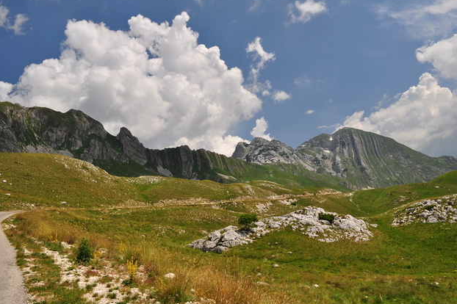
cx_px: 235
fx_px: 355
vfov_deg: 46.4
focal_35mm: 28
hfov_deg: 65.5
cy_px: 152
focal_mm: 18
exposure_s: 1/200
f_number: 10
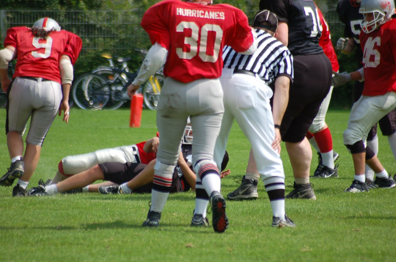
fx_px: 5039
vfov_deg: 3.0
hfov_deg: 4.5
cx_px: 194
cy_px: 133
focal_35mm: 459
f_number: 5.6
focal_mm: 300
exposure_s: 1/1000
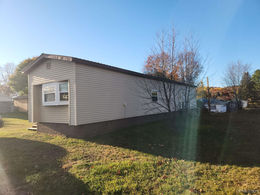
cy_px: 98
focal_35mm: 23
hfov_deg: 73.9
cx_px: 130
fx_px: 173
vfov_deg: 58.9
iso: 20
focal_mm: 5.4
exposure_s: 1/696
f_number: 1.8
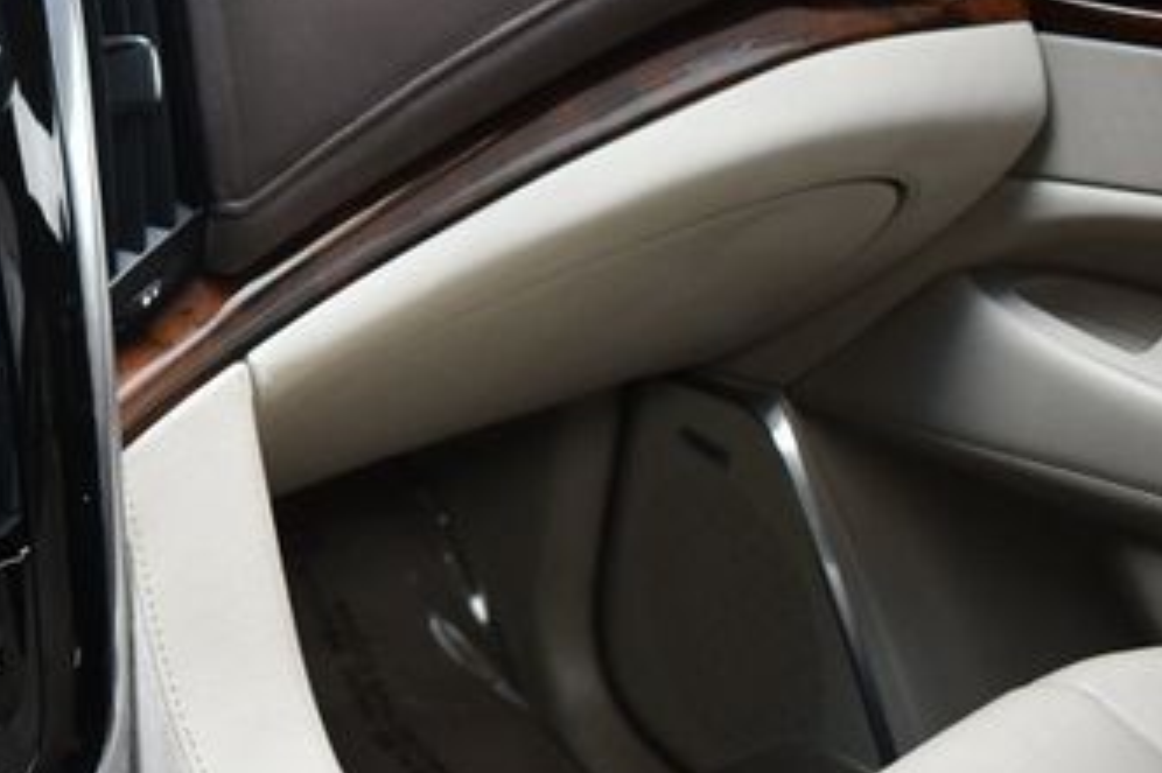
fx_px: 1678
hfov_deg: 35.3
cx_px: 52
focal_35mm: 52
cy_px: 273
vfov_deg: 25.9
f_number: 3.5
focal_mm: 18
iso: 800
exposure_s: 1/160
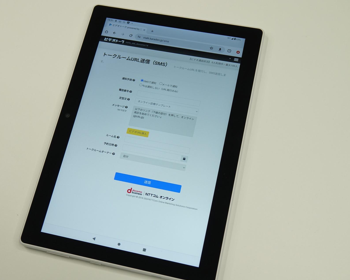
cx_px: 141
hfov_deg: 35.9
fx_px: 539
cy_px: 140
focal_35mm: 52
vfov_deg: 29.1
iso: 100
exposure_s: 1/50
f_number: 3.2
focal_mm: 16.92
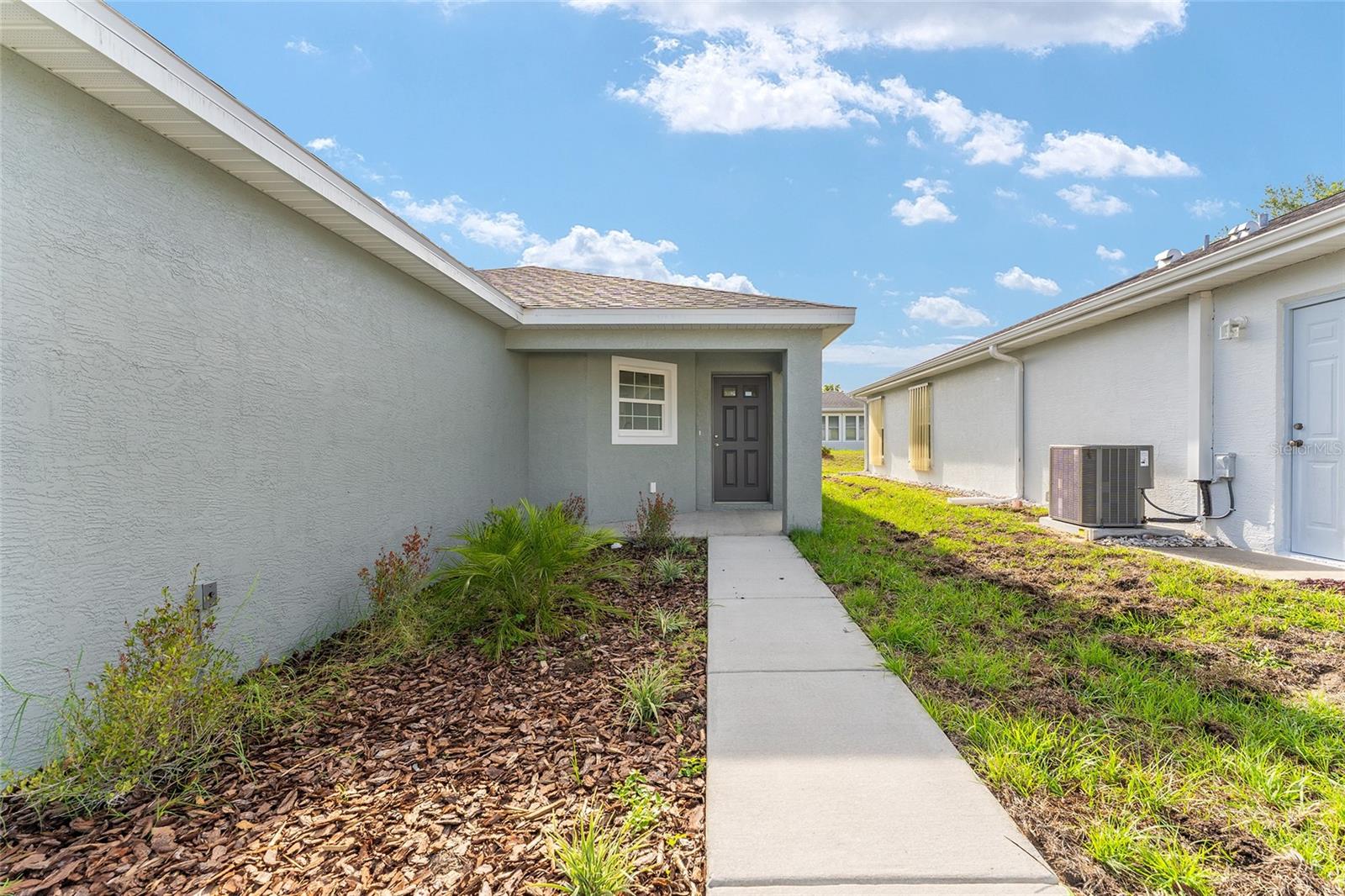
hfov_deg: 104.3
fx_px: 523
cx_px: 672
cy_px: 448
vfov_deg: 81.2
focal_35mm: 14
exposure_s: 1/320
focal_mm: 14
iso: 400
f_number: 7.1
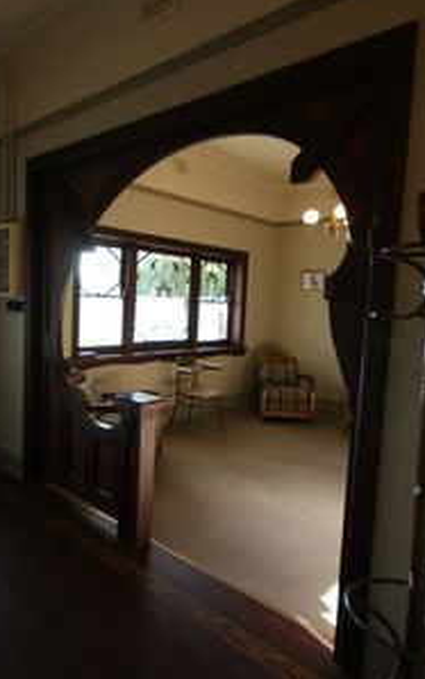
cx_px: 143
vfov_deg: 74.8
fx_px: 445
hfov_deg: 50.2
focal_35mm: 24
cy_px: 330
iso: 320
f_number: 4
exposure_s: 1/30
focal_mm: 10
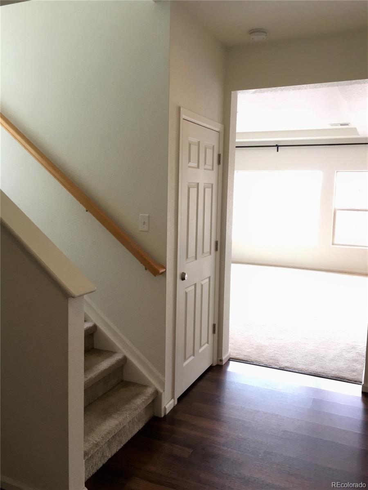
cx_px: 184
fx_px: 411
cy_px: 245
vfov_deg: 61.7
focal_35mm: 29
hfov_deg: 48.2
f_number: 2.2
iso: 125
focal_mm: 4.15
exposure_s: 1/30
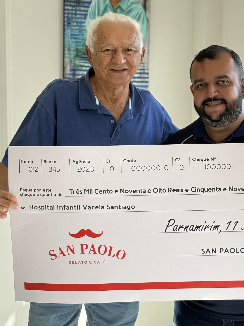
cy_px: 183
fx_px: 677
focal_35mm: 72
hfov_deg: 20.3
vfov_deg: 27.0
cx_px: 178
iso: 100
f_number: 1.78
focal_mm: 6.76
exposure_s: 1/733
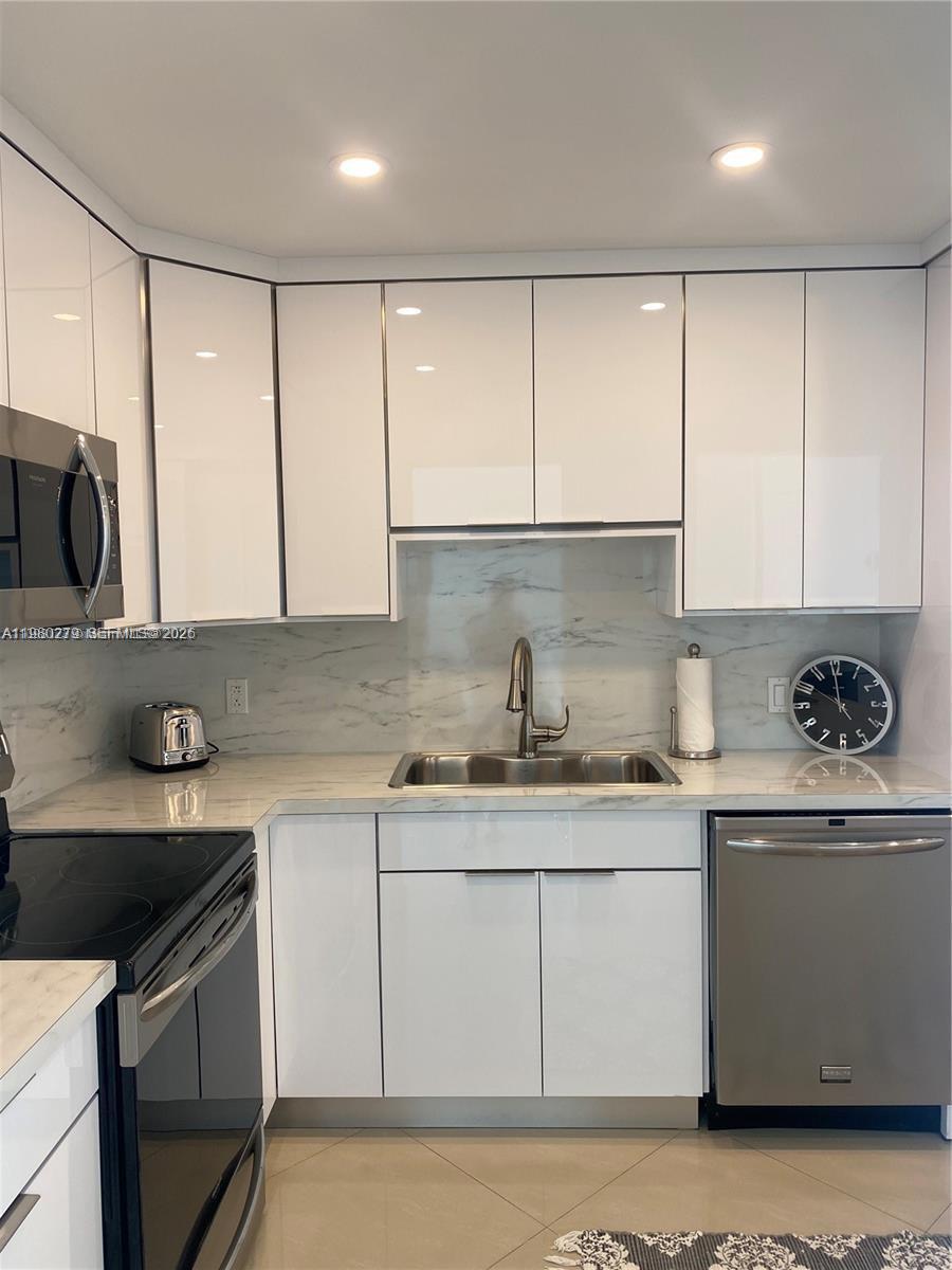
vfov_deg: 67.3
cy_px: 635
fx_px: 953
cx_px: 476
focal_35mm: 26
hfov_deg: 53.1
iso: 64
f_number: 1.8
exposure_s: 1/120
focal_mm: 4.25
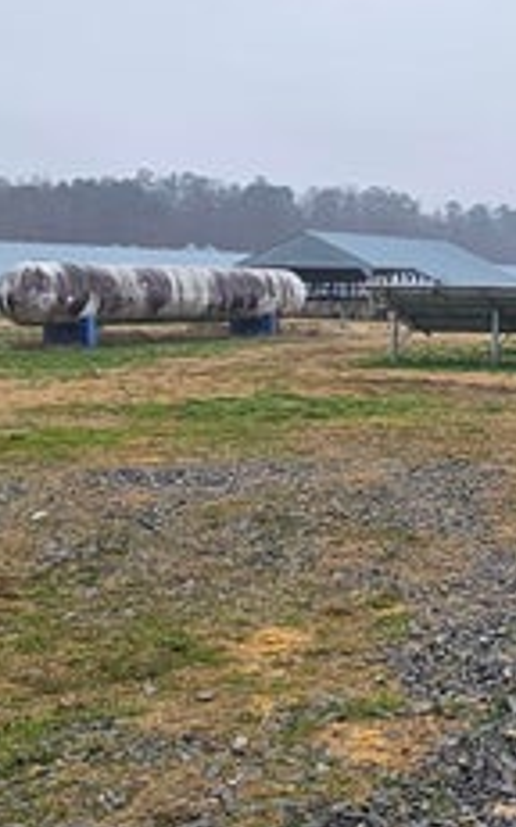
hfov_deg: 24.4
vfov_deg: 39.1
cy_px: 272
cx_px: 482
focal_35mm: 51
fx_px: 1150
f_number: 2.2
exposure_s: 1/771
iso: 64
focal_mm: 2.2
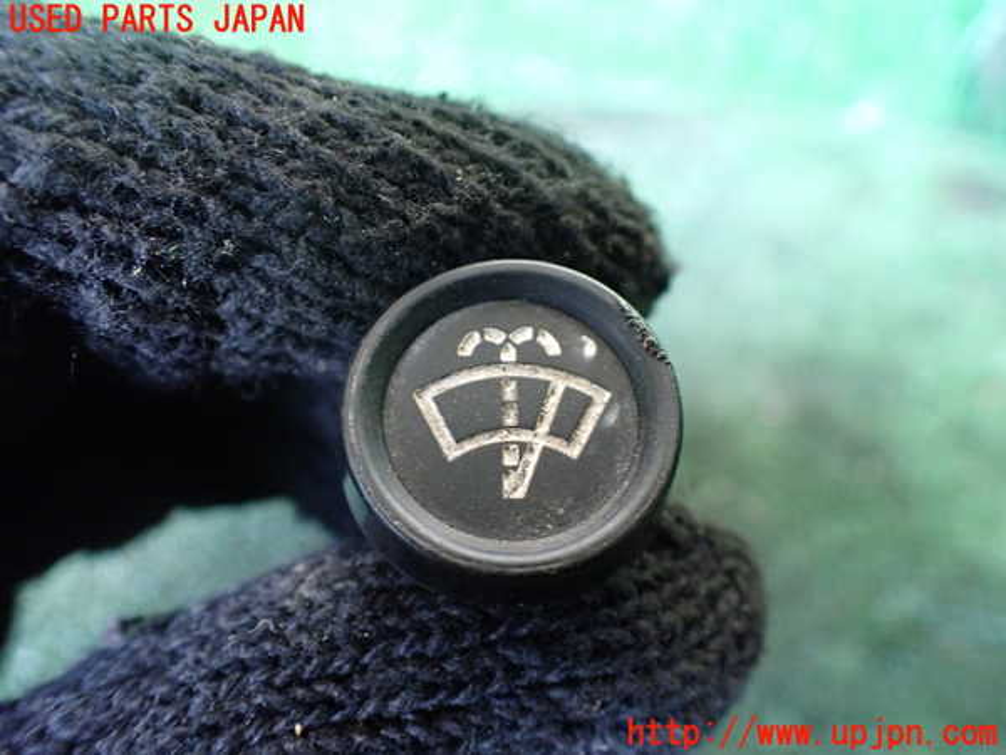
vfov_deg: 46.8
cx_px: 503
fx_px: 872
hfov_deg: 60.0
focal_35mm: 30
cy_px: 378
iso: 800
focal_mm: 5.4
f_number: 2.3
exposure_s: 1/30
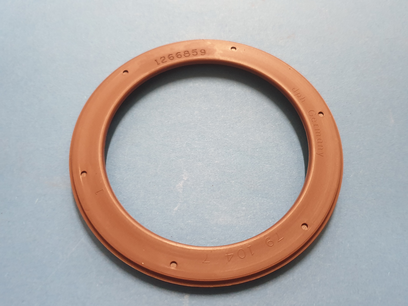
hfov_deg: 67.3
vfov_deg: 53.1
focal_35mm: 26
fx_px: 306
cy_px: 153
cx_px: 204
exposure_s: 1/20
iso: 320
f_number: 1.5
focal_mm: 4.3
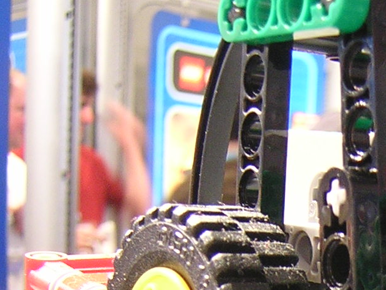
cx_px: 455
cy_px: 349
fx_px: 1038
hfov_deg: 19.9
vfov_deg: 15.3
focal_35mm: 93
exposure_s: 1/2.6
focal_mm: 4.7
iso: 297
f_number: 2.6
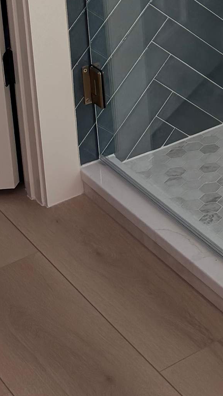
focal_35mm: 103
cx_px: 446
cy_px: -207
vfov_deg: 18.3
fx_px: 1083
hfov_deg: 10.8
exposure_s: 1/524
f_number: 1.78
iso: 100
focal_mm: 6.76
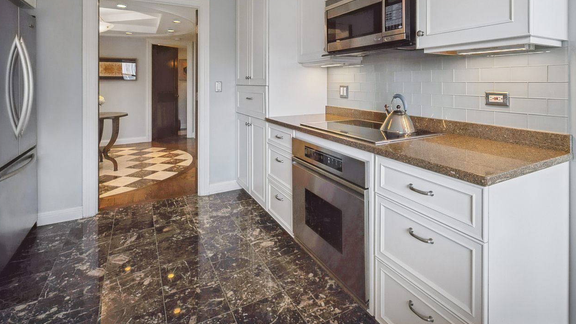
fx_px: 290
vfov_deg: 55.5
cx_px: 301
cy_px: 81
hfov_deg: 89.5
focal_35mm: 19
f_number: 9.5
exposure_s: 1/90
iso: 200
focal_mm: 14
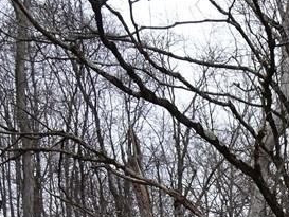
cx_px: 369
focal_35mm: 90
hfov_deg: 20.1
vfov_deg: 14.6
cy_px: 382
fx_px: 752
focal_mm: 4.1
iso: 80
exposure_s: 1/100
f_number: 3.5
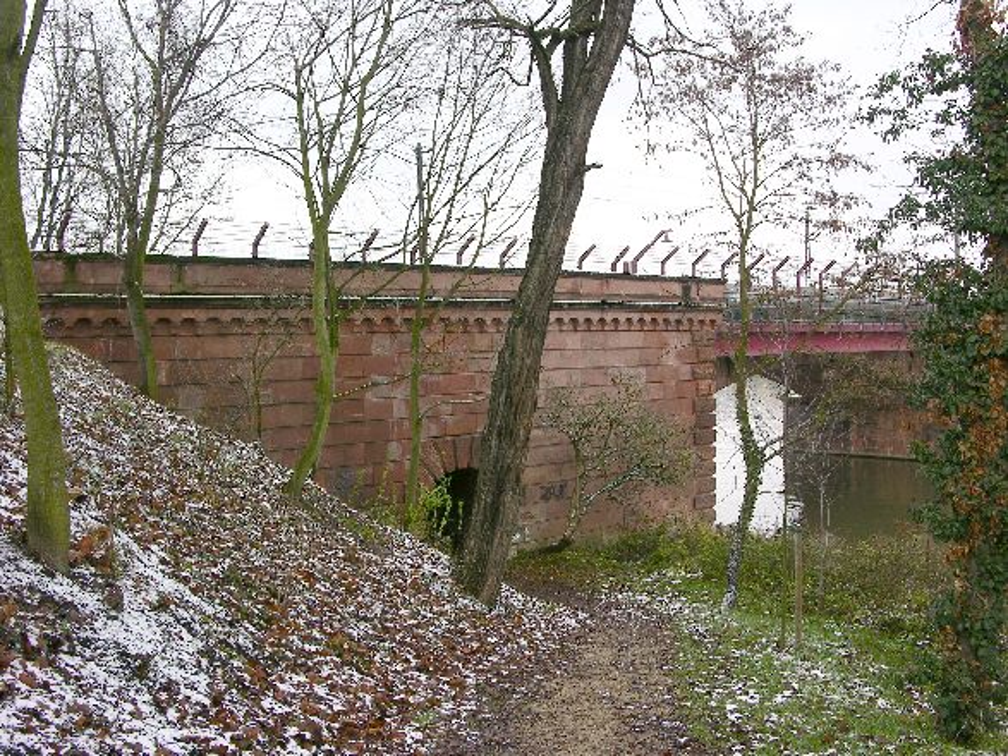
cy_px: 378
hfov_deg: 52.6
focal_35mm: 35
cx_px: 504
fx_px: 1019
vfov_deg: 40.7
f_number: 5
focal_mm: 8.9
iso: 50
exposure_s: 1/64
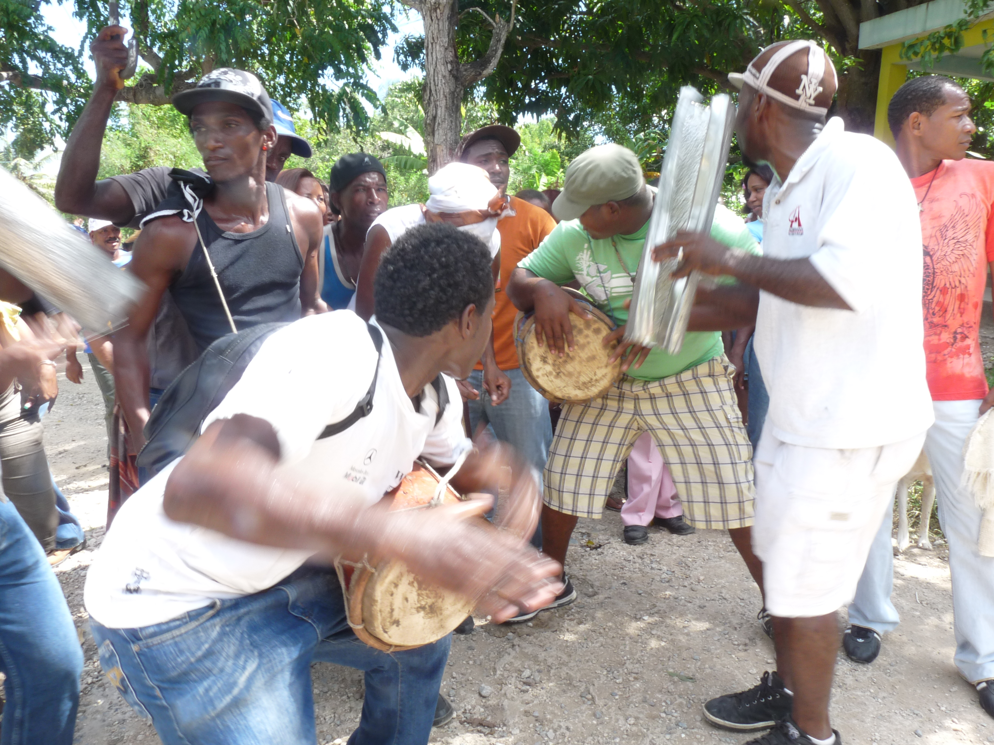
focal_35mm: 27
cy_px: 372
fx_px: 775
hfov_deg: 65.3
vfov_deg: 51.4
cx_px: 497
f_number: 8
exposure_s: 1/30
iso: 100
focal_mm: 4.8
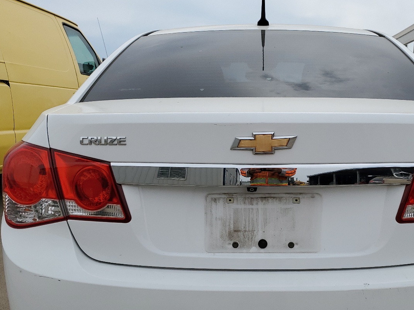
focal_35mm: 39
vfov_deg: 36.3
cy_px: 217
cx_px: 254
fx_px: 466
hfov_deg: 47.5
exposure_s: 1/5000
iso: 50
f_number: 1.5
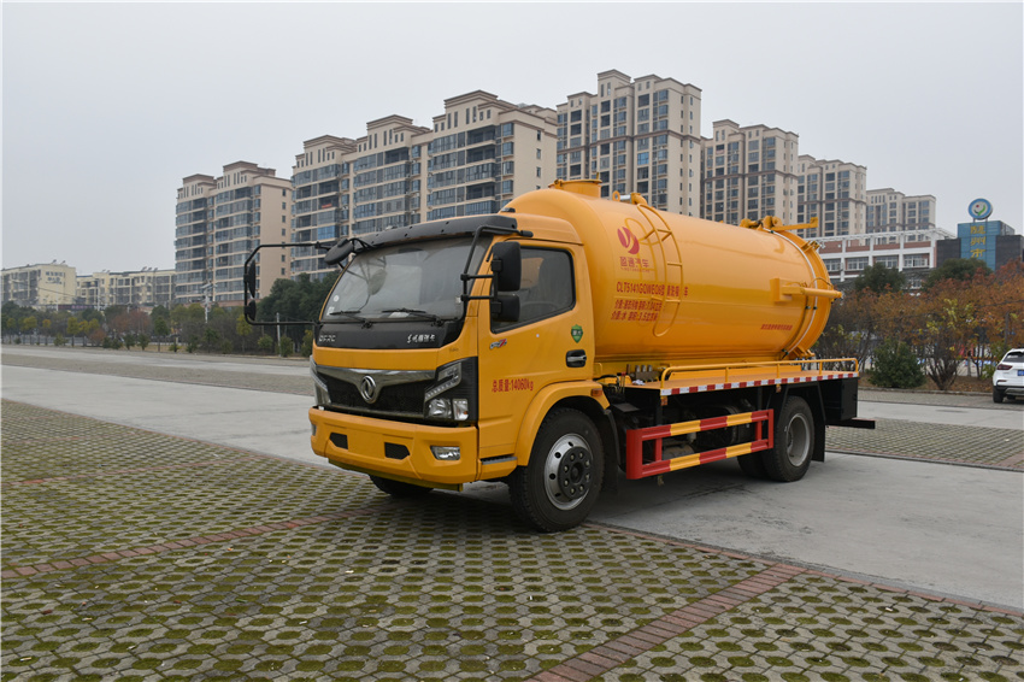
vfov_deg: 47.9
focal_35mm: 27
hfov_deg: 67.4
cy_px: 341
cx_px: 512
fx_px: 768
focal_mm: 18
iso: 200
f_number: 8
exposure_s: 1/250
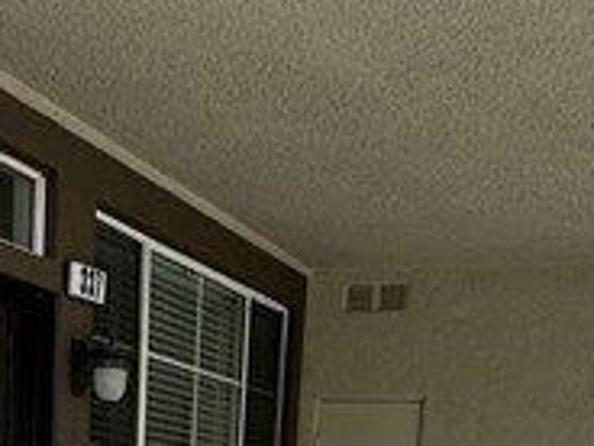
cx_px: 197
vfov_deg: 15.5
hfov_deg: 24.9
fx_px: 1338
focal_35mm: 78
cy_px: 860
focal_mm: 2.22
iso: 40
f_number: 2.2
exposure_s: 1/262
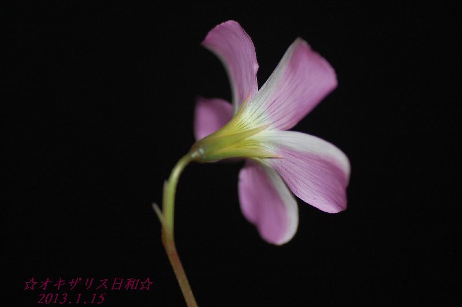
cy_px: 154
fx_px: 1731
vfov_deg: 10.1
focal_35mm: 135
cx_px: 231
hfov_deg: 15.2
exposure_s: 1/60
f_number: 4
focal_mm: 90
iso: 400
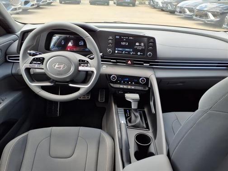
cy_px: 86
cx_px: 114
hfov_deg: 65.3
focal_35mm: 27
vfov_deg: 51.4
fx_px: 178
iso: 40
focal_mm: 3.58
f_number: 1.9
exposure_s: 1/141
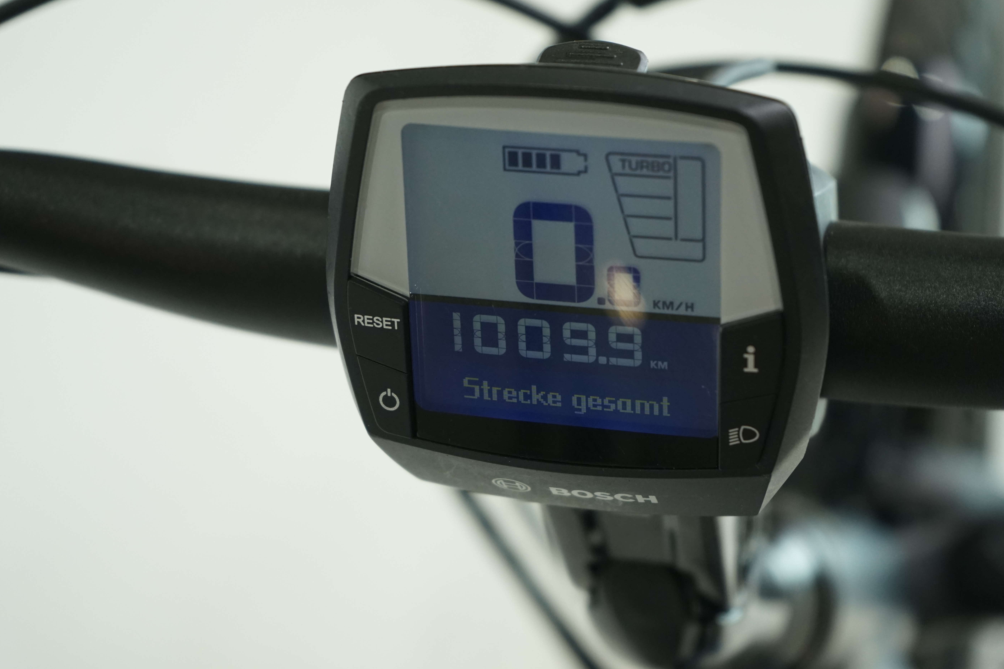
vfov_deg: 18.2
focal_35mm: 75
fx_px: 2091
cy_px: 315
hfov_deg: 27.0
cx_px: 533
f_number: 5.6
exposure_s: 1/200
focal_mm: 70
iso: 1600
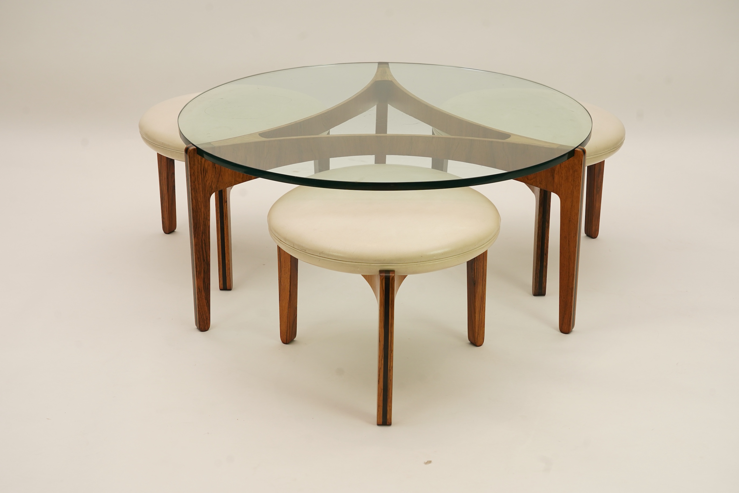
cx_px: 370
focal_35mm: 62
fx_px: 1273
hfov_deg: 32.4
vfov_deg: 21.9
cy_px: 246
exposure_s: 1/125
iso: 800
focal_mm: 62
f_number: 8
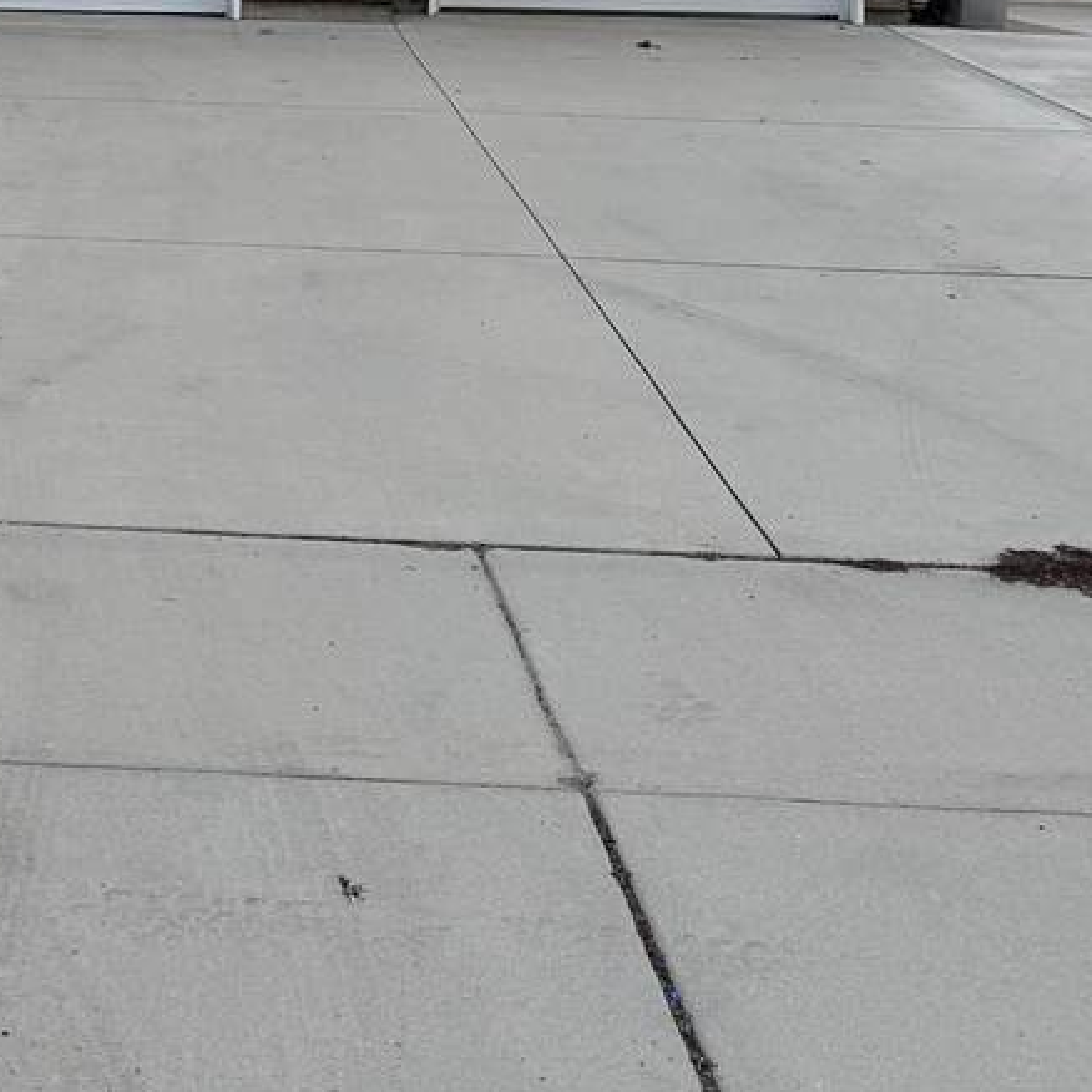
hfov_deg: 26.1
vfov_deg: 25.8
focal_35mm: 62
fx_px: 2213
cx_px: -37
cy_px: -80
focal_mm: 6.76
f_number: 1.78
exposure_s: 1/931
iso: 100
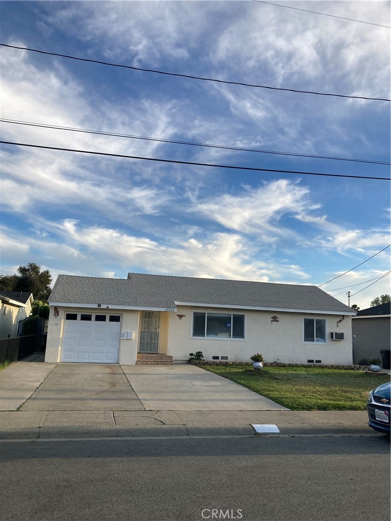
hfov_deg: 49.7
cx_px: 196
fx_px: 422
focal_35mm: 28
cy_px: 260
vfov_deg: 63.4
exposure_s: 1/1043
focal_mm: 3.99
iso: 20
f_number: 1.8
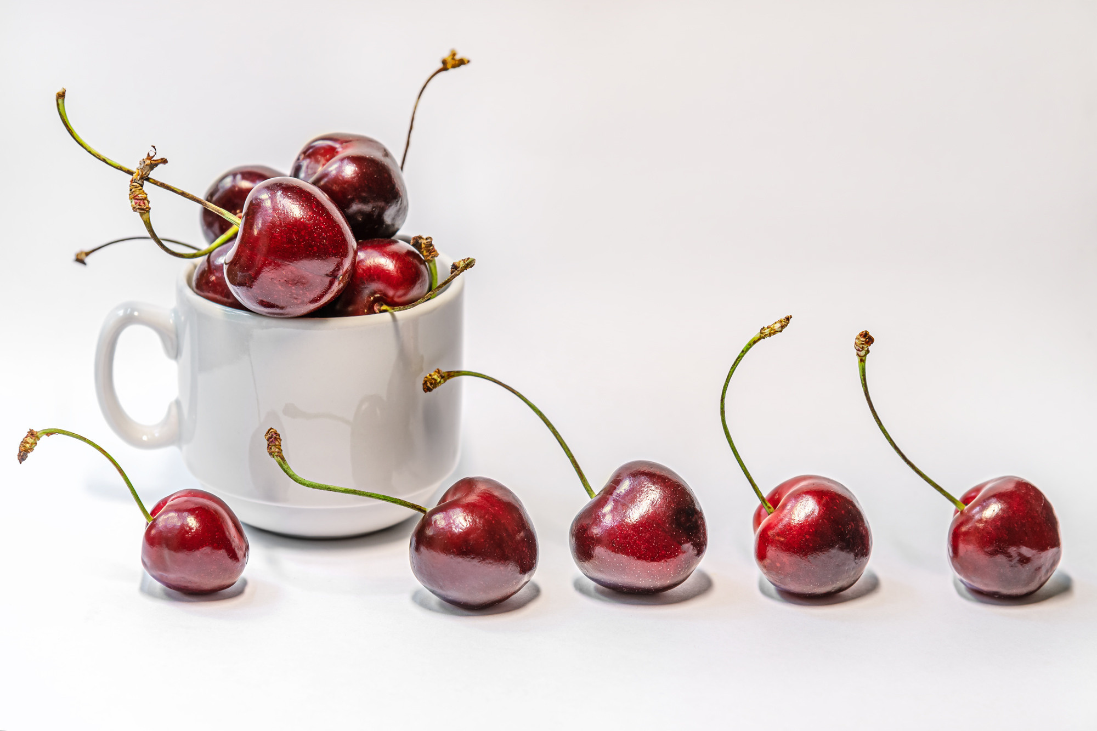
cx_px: 548
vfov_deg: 11.4
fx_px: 3656
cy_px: 366
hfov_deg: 17.1
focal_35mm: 120
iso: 500
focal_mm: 120
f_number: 7.1
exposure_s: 1/50
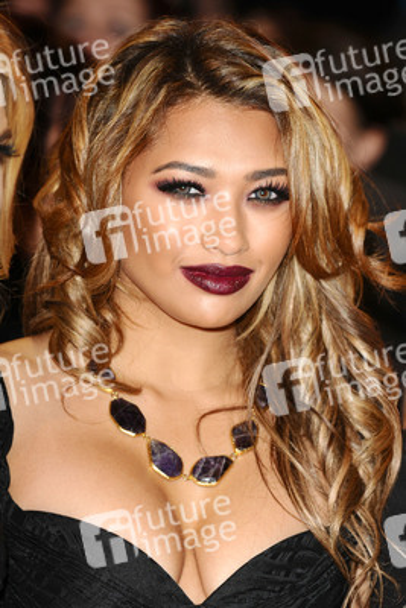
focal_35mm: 202
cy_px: 304
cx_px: 203
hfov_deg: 6.8
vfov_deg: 10.2
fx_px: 3422
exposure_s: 1/200
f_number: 4.5
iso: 320
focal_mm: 135
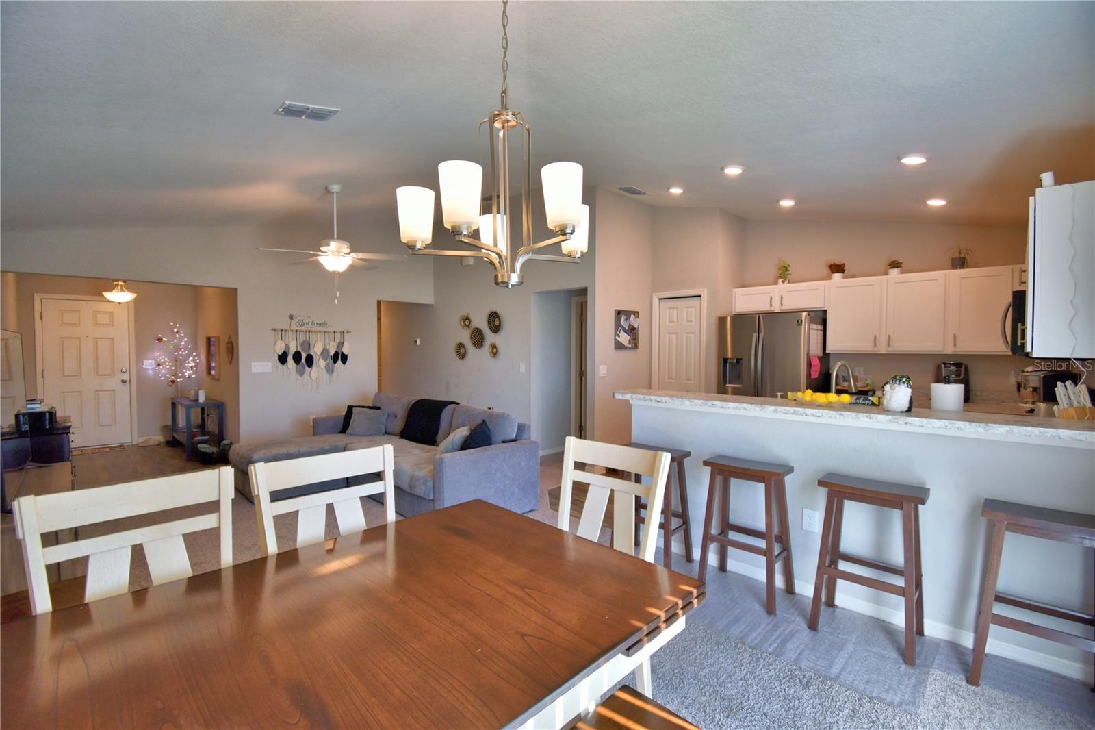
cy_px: 365
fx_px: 456
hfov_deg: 100.4
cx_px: 548
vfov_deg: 77.3
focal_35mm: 15
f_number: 4.5
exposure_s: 1/125
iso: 280
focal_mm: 10
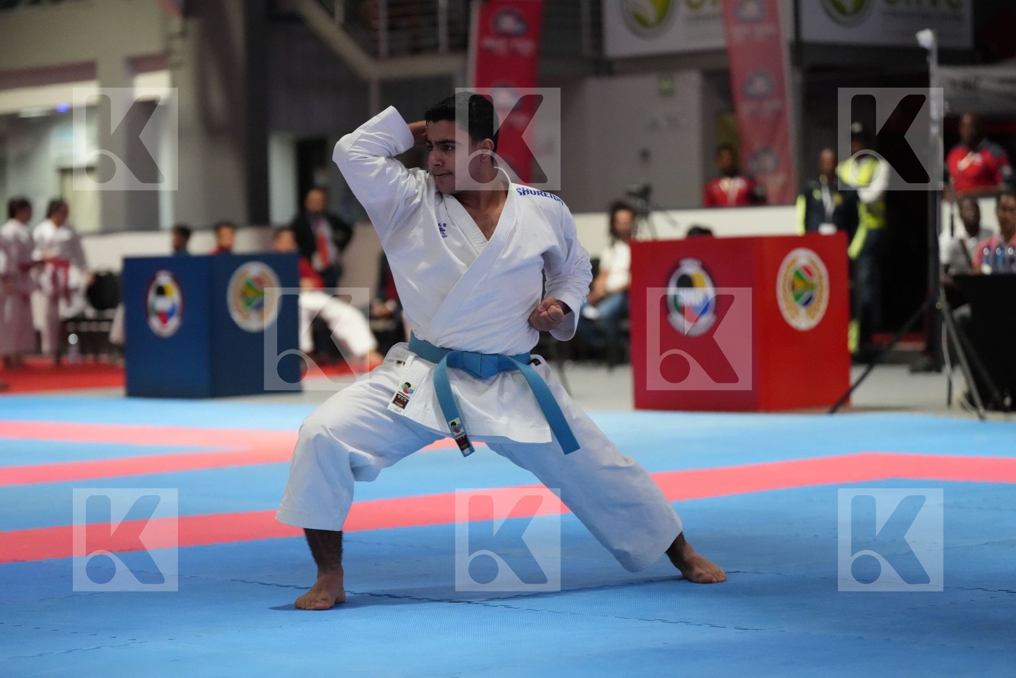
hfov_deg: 18.9
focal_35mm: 108
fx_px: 3048
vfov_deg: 12.7
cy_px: 339
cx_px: 508
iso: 8000
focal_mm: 108
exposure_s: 1/500
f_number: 2.8
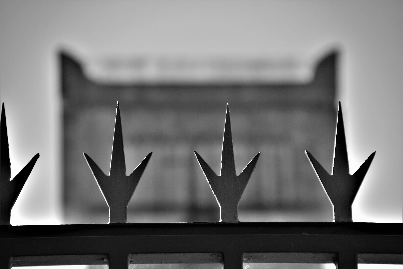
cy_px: 134
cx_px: 202
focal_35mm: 420
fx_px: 4701
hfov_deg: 4.9
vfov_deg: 3.3
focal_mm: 280
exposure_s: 1/500
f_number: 6.3
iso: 320
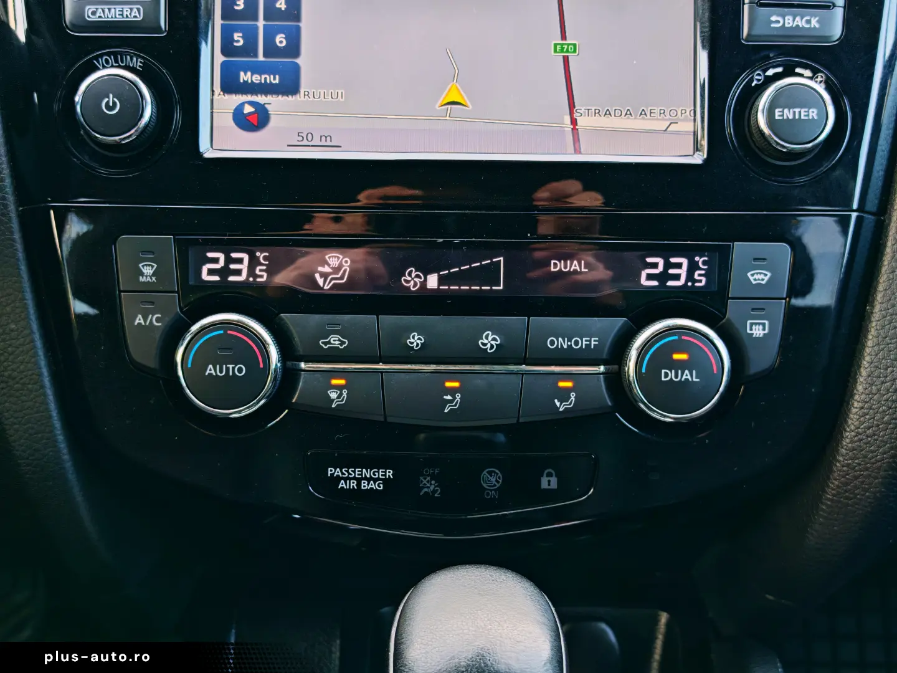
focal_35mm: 48
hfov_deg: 39.7
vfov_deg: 30.3
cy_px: 336
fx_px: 1244
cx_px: 448
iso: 50
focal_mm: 6.83
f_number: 2
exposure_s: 1/120
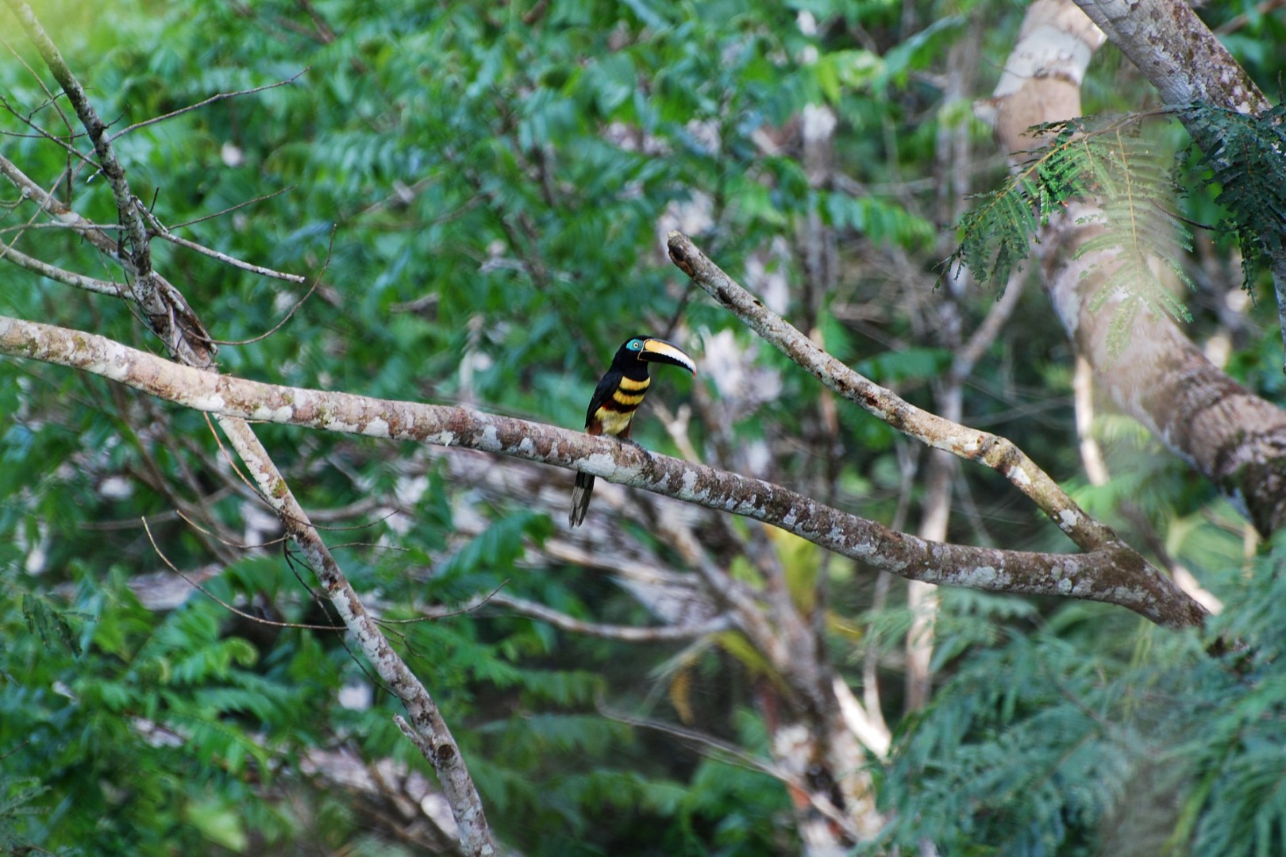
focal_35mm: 450
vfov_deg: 3.1
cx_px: 643
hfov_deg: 4.6
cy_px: 428
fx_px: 16074
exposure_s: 1/60
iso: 200
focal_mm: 300
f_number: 5.6
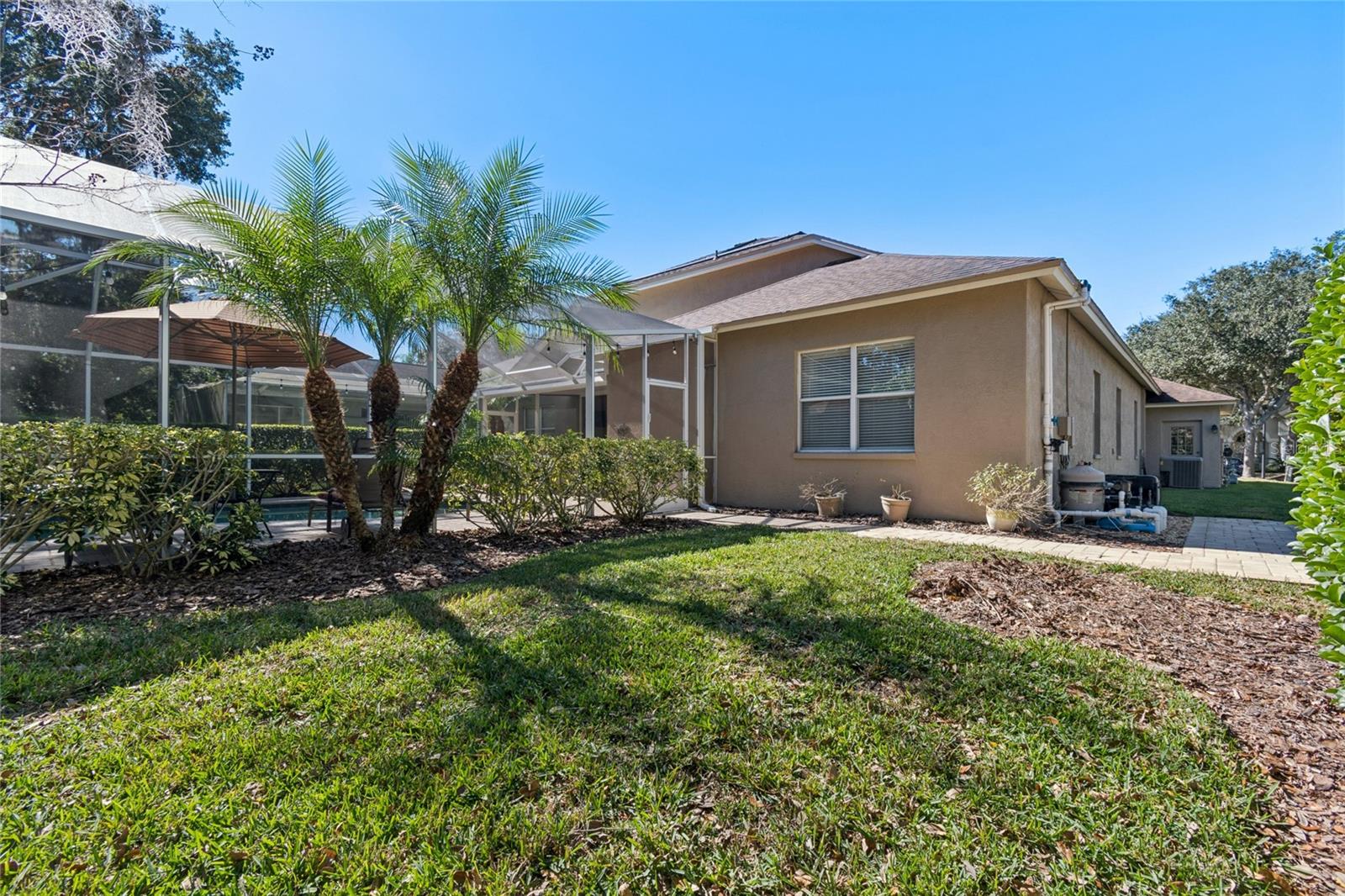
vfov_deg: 77.3
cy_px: 448
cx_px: 672
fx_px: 560
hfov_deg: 100.4
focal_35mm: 15
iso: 100
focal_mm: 10
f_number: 7.1
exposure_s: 1/60
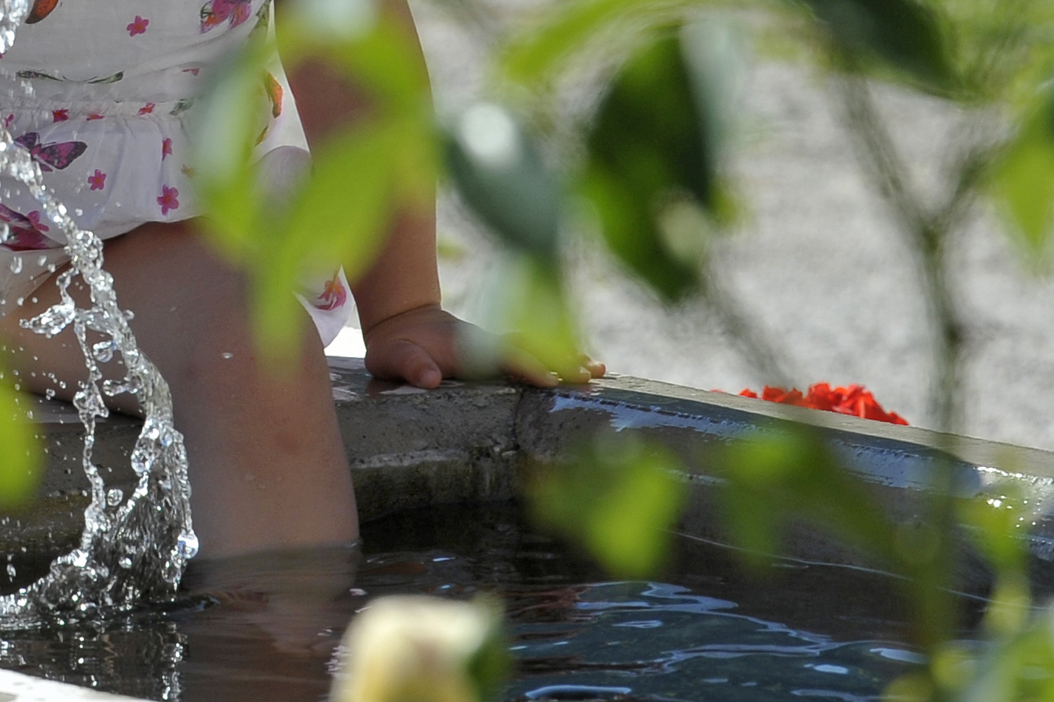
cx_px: 186
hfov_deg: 4.7
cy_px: -9
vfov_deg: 3.1
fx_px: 12792
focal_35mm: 437
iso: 400
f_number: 10
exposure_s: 1/400
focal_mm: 175
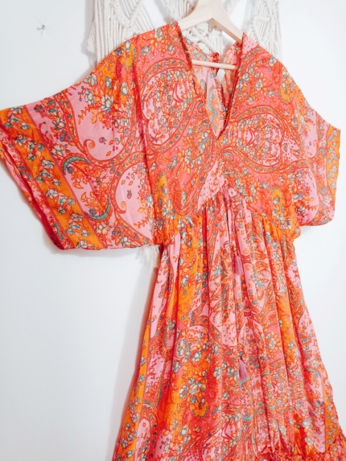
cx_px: 173
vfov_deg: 63.4
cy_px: 230
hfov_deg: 49.8
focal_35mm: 28
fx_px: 373
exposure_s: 1/163
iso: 100
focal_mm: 4.74
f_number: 1.79
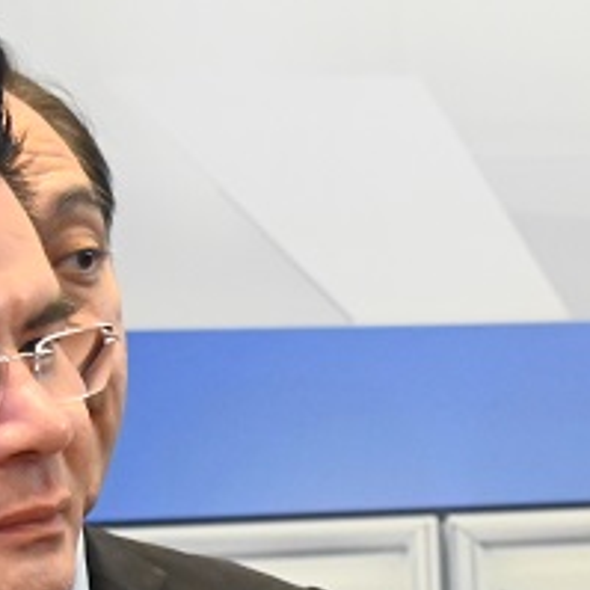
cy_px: 590
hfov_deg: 6.3
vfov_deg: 6.4
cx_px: 1057
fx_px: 5264
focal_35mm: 273
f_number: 4
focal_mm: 48
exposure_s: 1/320
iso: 5600
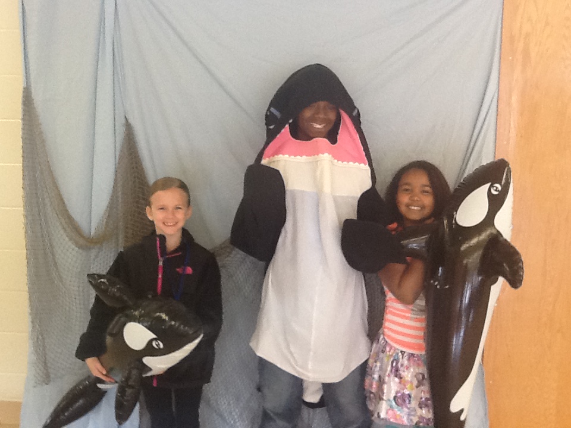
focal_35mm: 44
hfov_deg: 42.9
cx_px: 286
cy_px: 214
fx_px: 726
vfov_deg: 32.9
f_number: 2.4
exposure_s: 1/30
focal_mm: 2.03
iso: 80
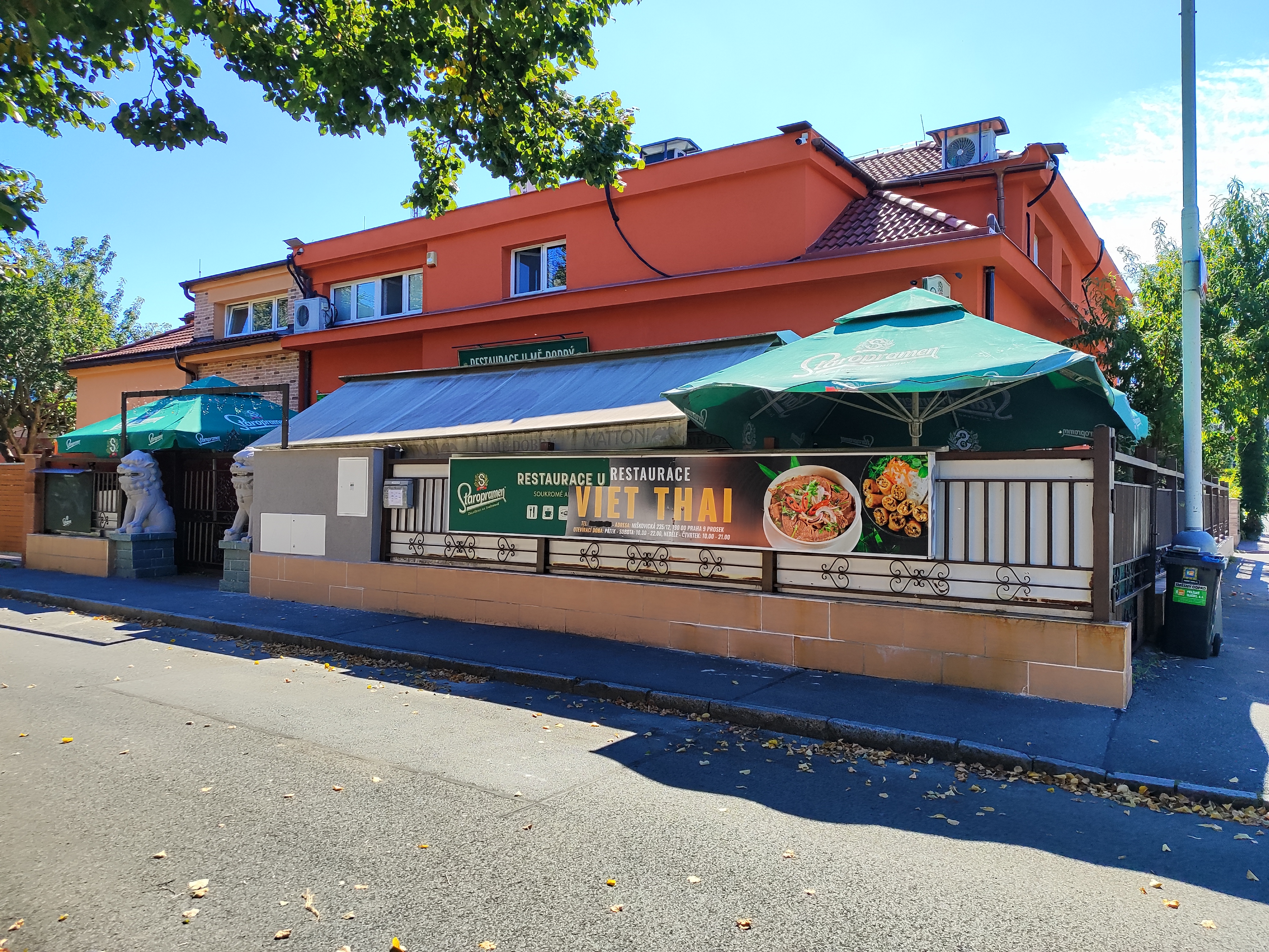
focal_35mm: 24
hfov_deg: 71.6
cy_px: 476
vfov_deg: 56.8
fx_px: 880
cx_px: 634
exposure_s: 1/455
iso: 50
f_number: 1.89
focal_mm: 5.89
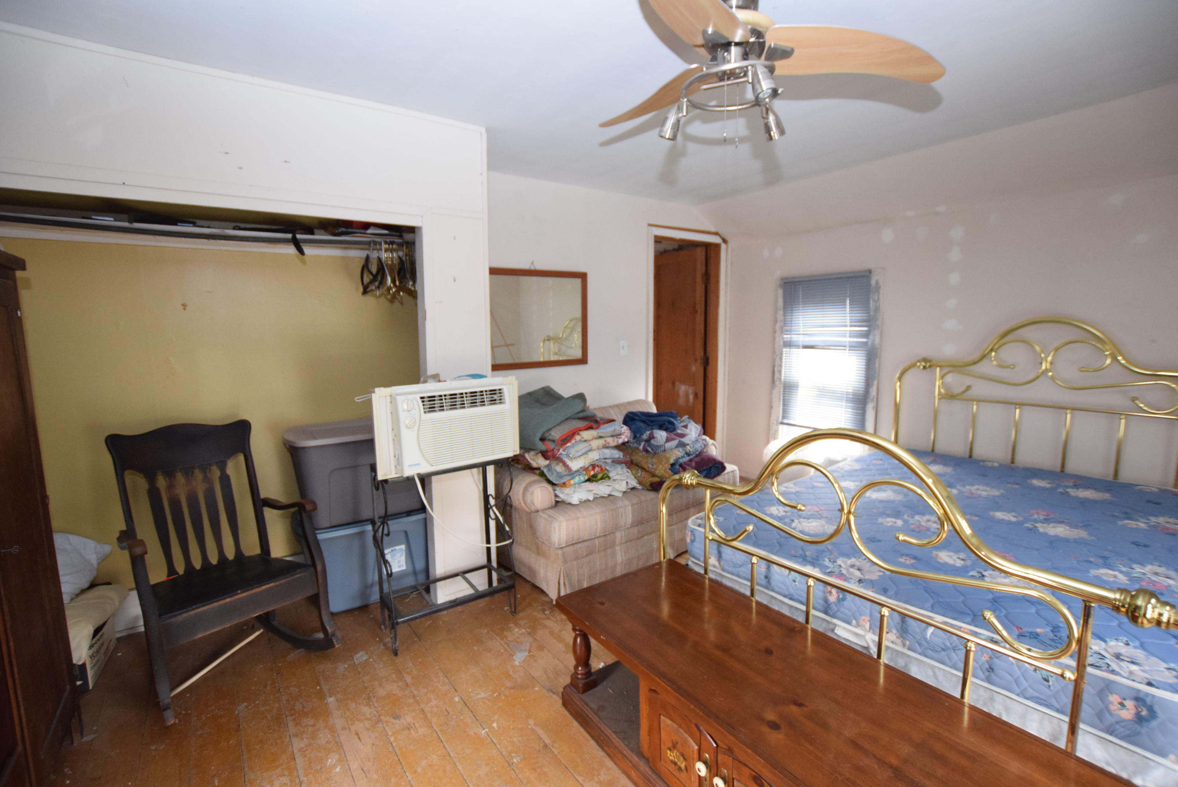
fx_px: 491
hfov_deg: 100.3
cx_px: 589
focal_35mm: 15
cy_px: 394
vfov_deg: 77.4
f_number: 3.5
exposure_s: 1/60
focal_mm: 10
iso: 2200
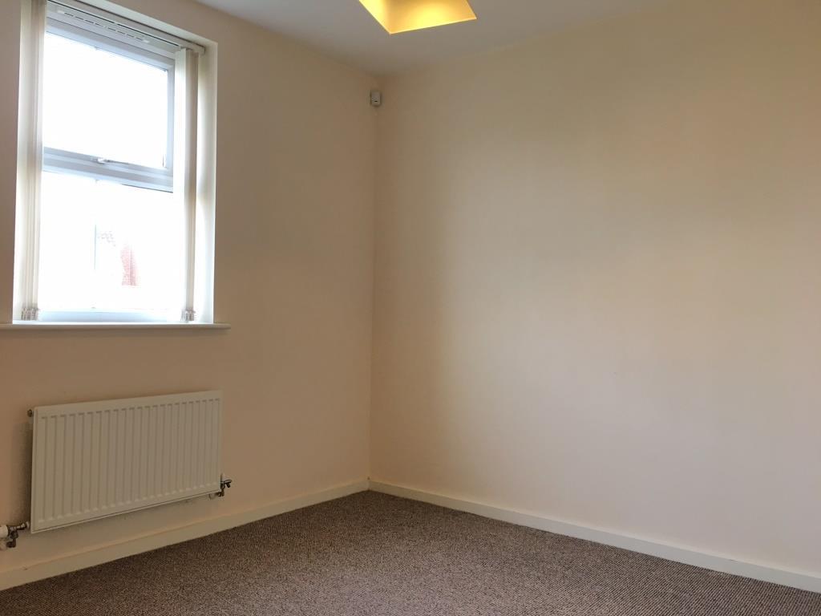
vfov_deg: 48.2
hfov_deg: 61.7
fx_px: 688
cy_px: 308
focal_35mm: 29
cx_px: 410
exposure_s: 1/33
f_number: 2.2
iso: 50
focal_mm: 4.15
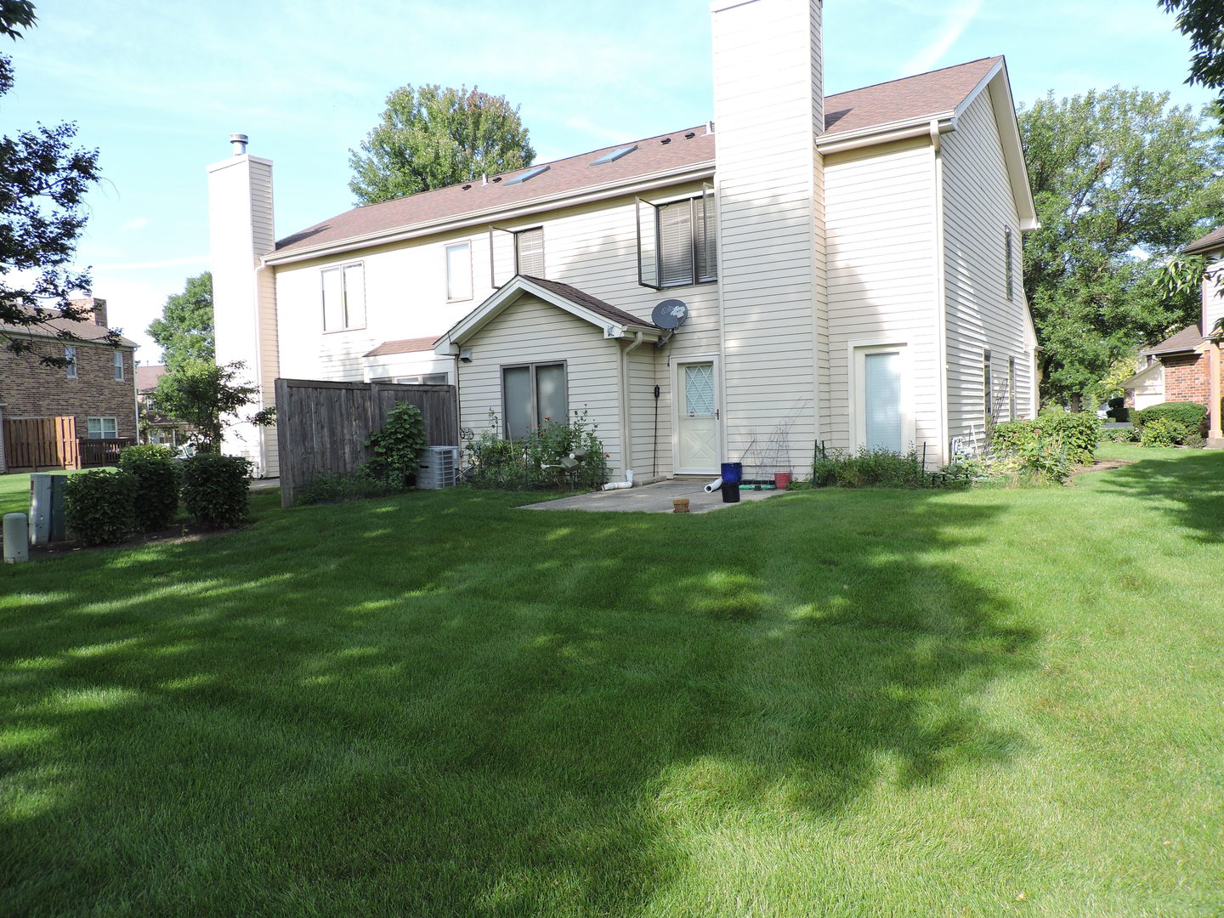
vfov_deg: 56.8
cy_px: 459
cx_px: 612
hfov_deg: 71.6
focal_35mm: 24
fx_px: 849
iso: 100
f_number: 3
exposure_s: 1/400
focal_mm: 4.3
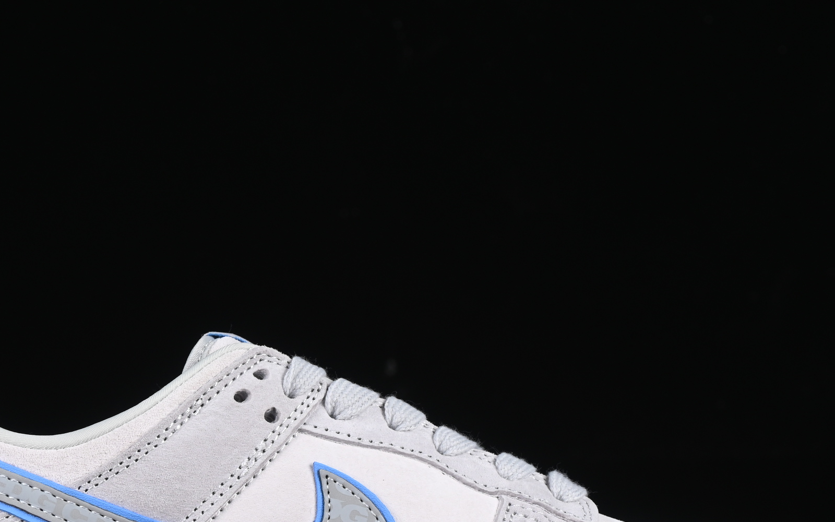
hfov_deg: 15.7
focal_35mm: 133
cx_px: 343
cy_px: 426
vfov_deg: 9.8
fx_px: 3027
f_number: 8
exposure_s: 1/80
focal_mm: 50
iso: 160
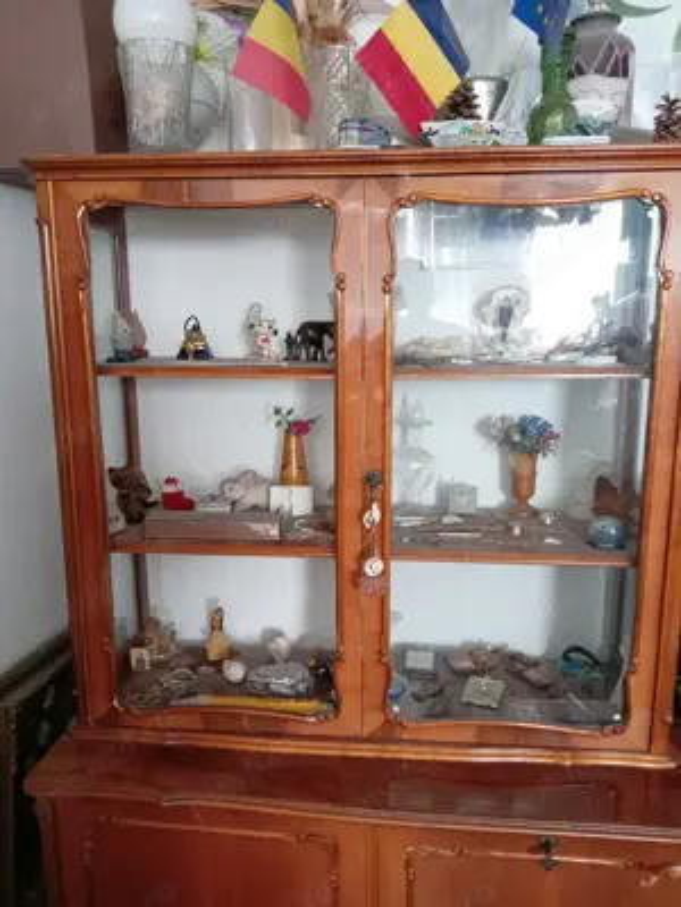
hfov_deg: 51.4
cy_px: 454
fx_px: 708
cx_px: 340
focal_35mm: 27
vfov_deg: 65.3
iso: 1568
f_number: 1.8
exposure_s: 1/20
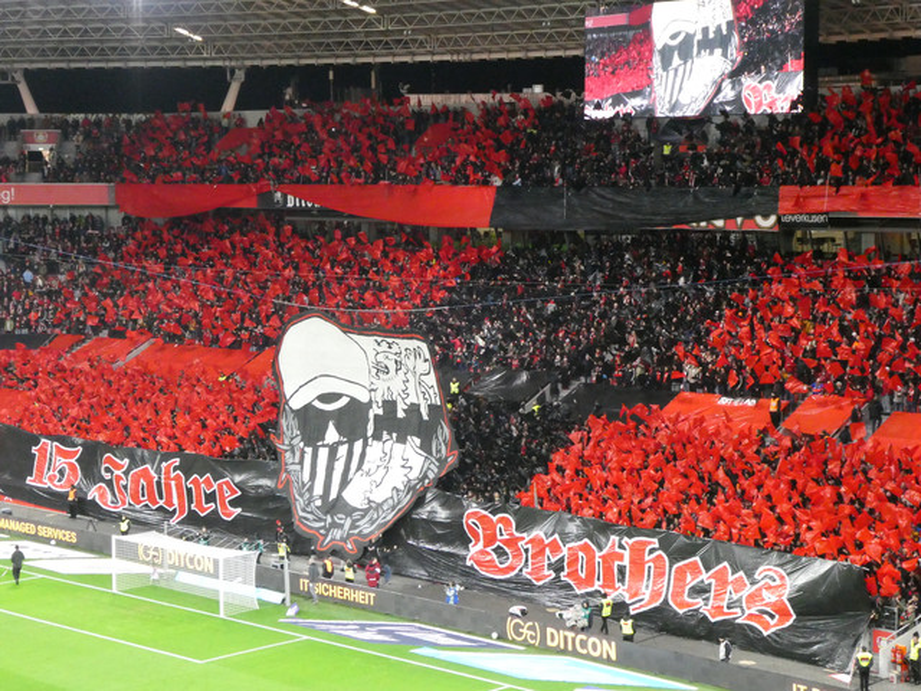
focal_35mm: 70
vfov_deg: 21.0
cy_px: 346
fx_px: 1862
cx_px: 460
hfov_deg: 27.8
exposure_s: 1/80
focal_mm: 12.5
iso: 1250
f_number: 4.5
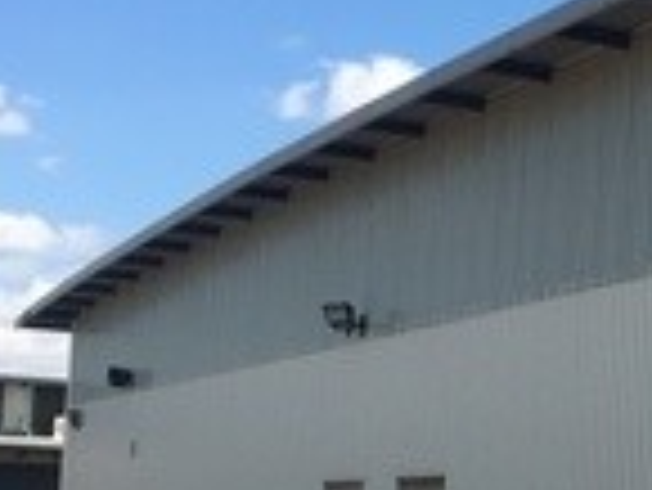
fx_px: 1885
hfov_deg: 18.9
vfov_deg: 14.8
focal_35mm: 100
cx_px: 715
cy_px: 353
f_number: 2.2
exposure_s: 1/999
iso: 25
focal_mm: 4.15
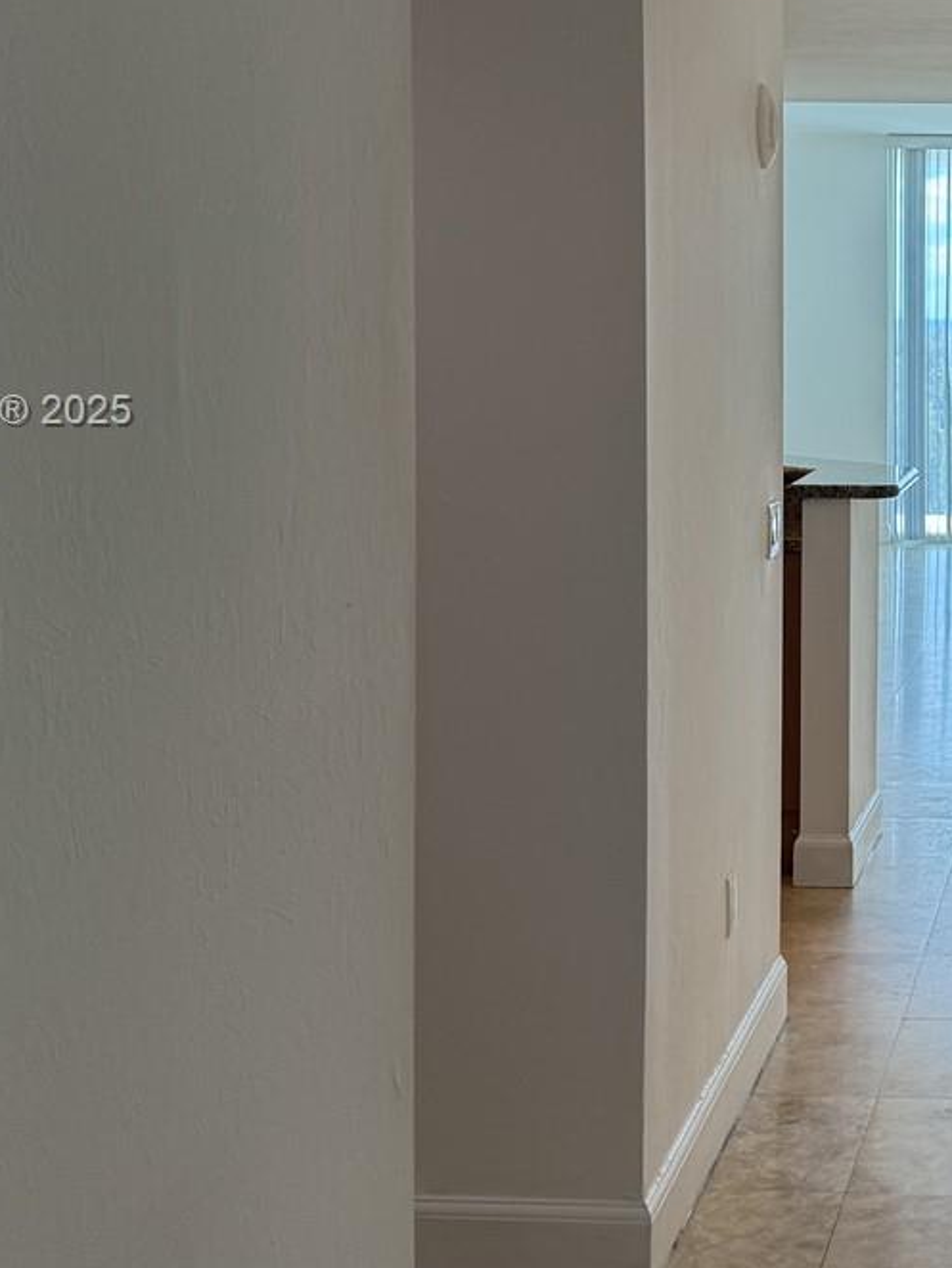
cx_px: 1052
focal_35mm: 58
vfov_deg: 32.9
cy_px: 414
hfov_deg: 23.6
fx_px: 2125
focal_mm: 6.86
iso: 64
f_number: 1.78
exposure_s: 1/193
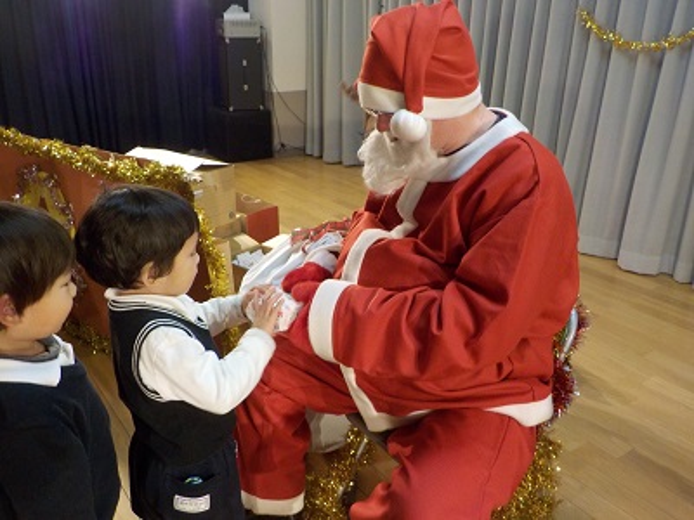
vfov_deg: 46.8
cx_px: 347
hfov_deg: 60.0
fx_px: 601
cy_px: 260
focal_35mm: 30
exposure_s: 1/30
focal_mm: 4.1
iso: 280
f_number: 3.3
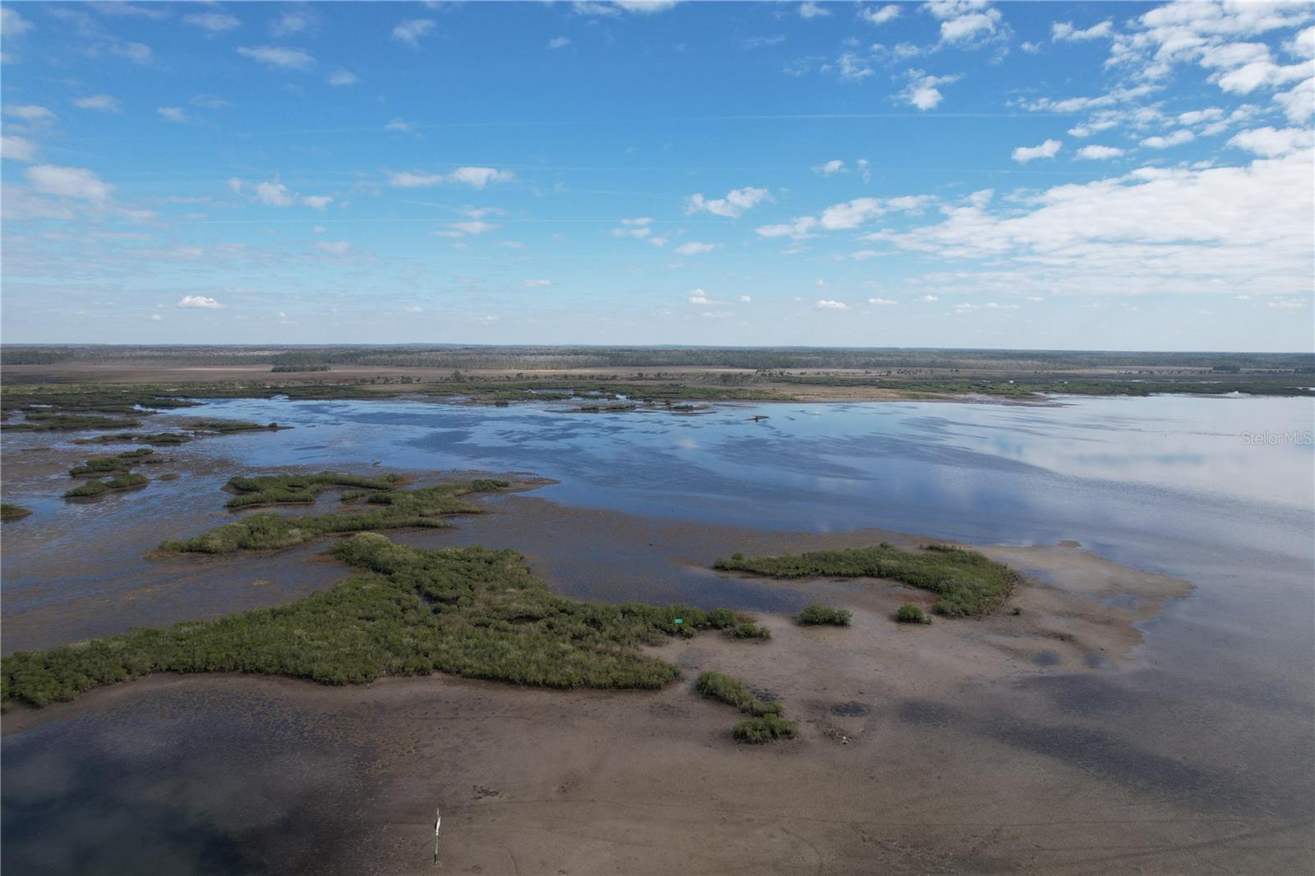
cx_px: 658
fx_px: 803
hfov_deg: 78.6
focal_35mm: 22
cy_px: 438
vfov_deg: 57.2
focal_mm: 8.38
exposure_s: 1/500
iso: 120
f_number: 2.8
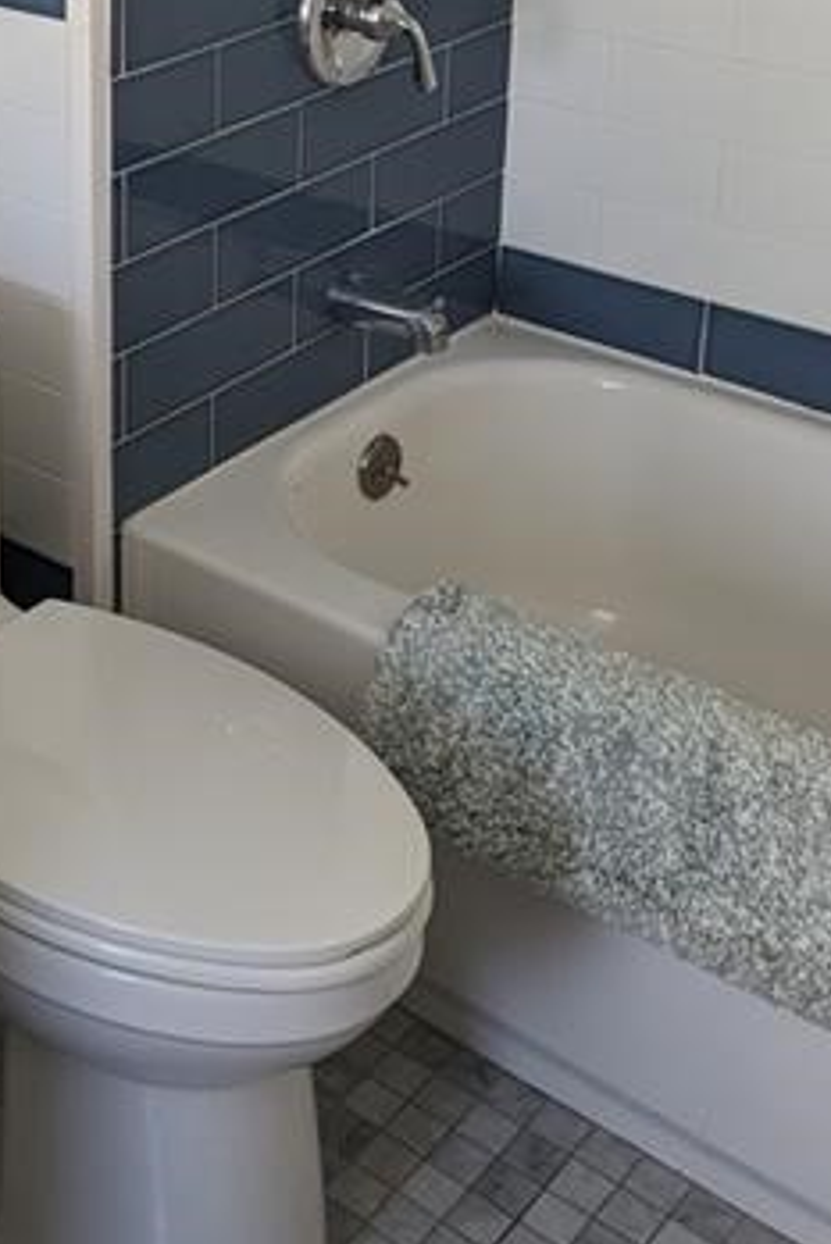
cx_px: -21
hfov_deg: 23.5
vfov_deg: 34.3
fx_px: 1902
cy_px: 139
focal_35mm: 55
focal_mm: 6.81
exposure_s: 1/23.8
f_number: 1.85
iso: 62
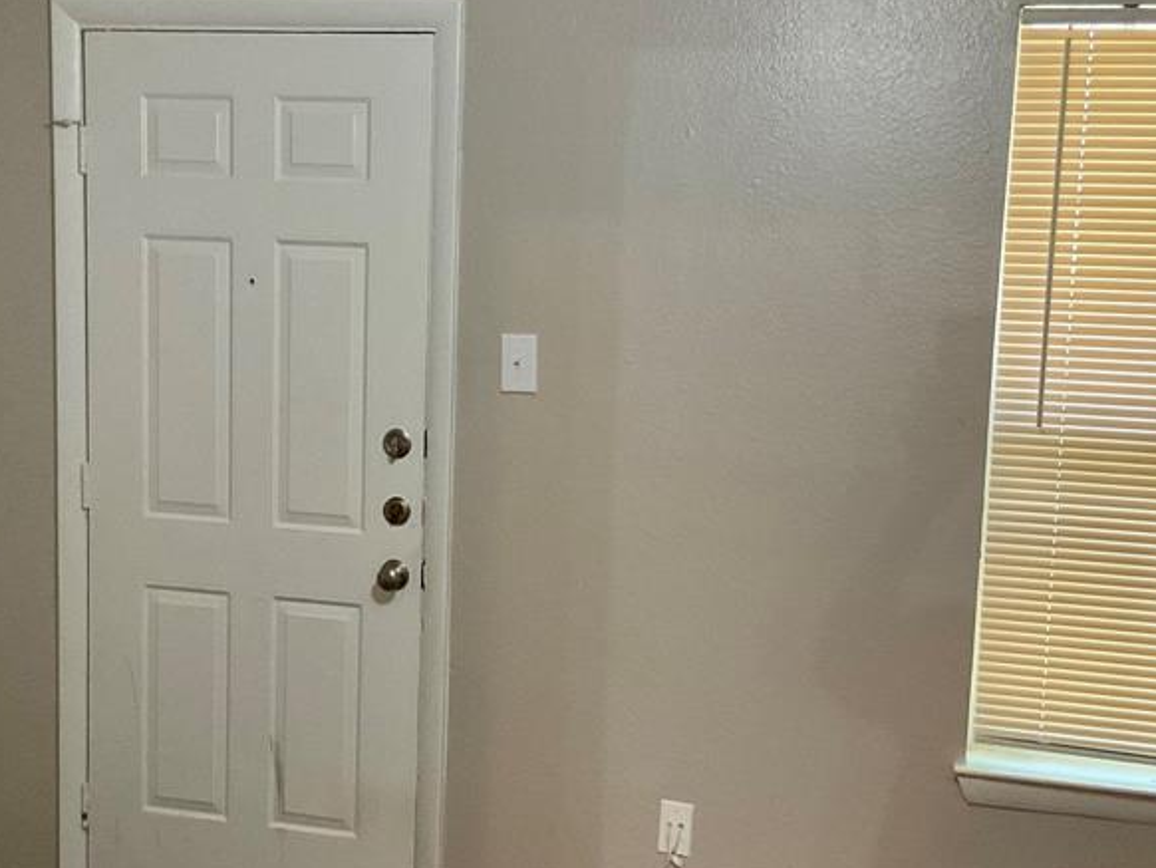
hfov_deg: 37.4
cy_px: 433
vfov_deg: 28.6
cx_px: 512
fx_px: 1704
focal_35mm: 51
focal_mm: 3
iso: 250
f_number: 1.8
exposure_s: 1/60
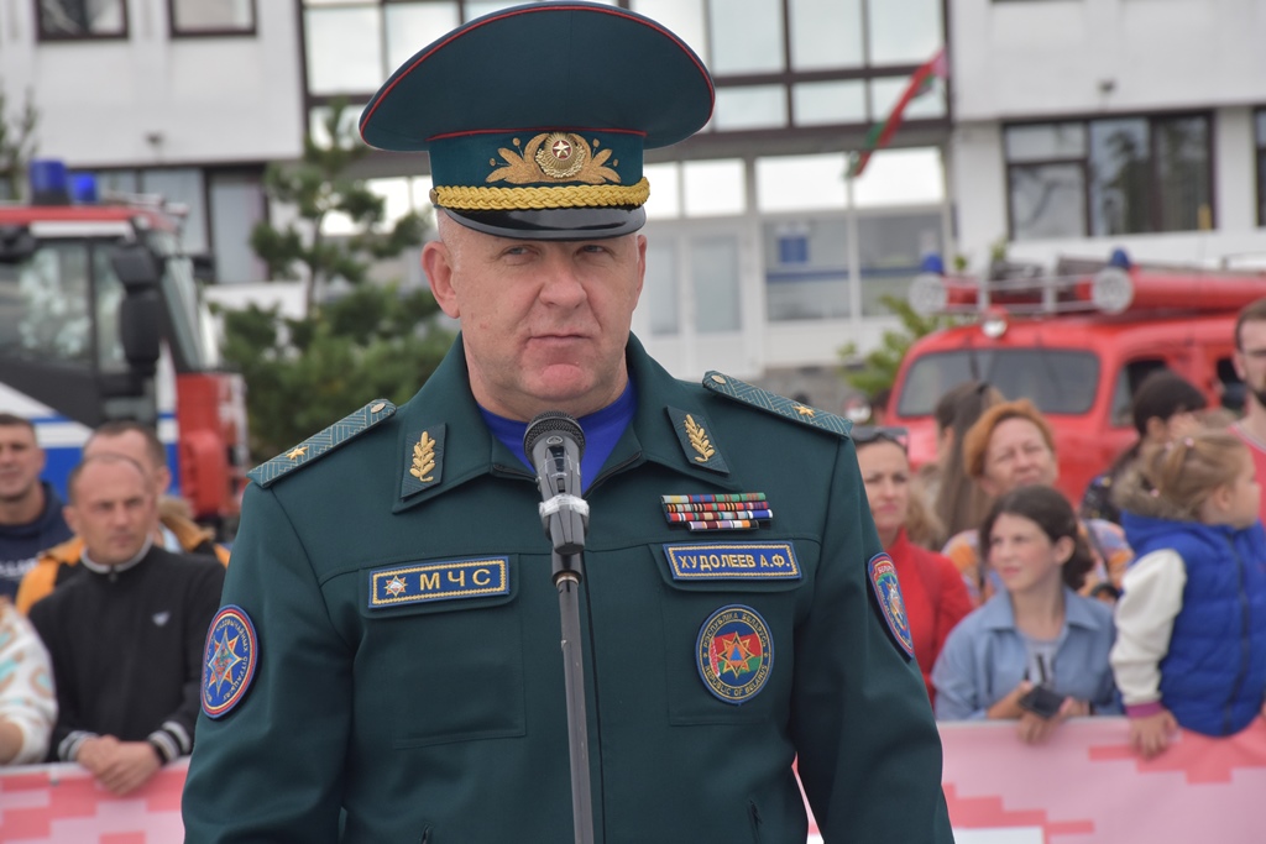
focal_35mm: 174
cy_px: 422
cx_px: 633
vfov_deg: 7.9
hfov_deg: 11.8
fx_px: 6119
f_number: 10
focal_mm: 116
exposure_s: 1/400
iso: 1000
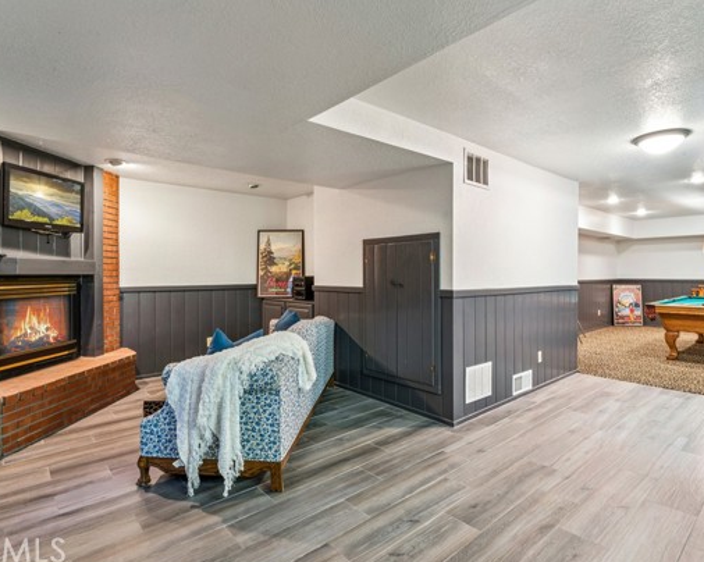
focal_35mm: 19
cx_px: 359
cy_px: 274
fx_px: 405
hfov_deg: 81.9
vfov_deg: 69.4
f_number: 13
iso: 100
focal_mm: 16.4
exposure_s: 4
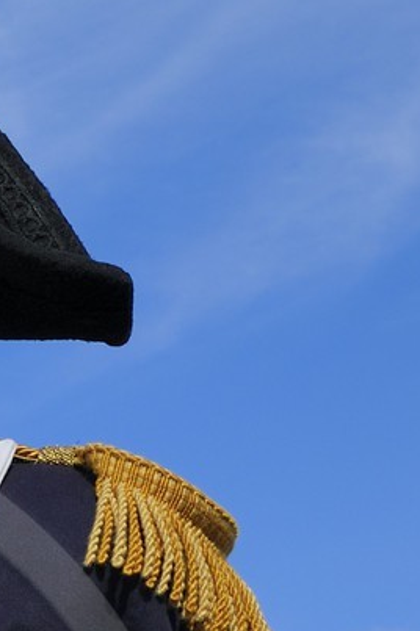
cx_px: -287
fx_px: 2787
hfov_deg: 8.4
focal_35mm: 159
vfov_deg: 12.4
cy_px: 886
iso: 200
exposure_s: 1/200
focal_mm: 40
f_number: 14
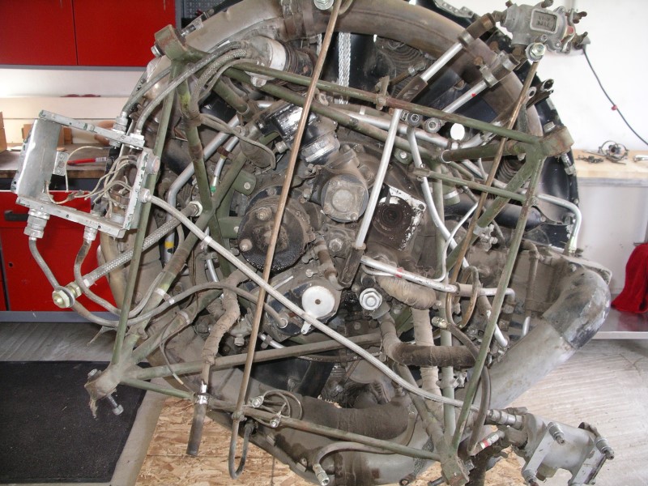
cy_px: 243
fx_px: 693
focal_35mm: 37
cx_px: 324
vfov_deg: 38.7
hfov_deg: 50.1
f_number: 2.8
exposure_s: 1/40
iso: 200
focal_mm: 7.8
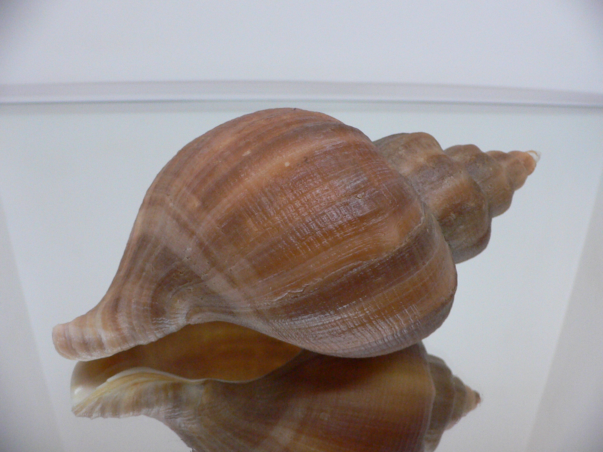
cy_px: 226
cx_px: 302
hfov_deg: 52.6
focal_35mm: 35
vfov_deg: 40.7
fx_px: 610
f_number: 2.8
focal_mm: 4.6
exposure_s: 1/50
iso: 200
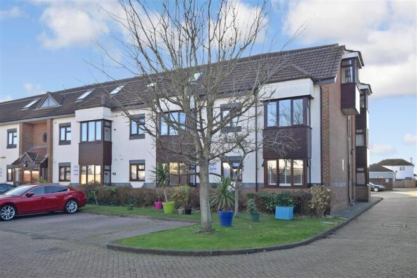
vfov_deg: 43.6
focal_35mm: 30
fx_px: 347
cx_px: 208
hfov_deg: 61.9
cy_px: 139
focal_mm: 20
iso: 500
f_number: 8
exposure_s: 1/320
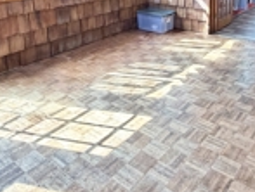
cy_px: -14
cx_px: 144
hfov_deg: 48.7
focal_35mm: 38
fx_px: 281
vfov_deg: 33.5
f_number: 2.2
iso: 320
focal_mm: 2.22
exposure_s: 1/76
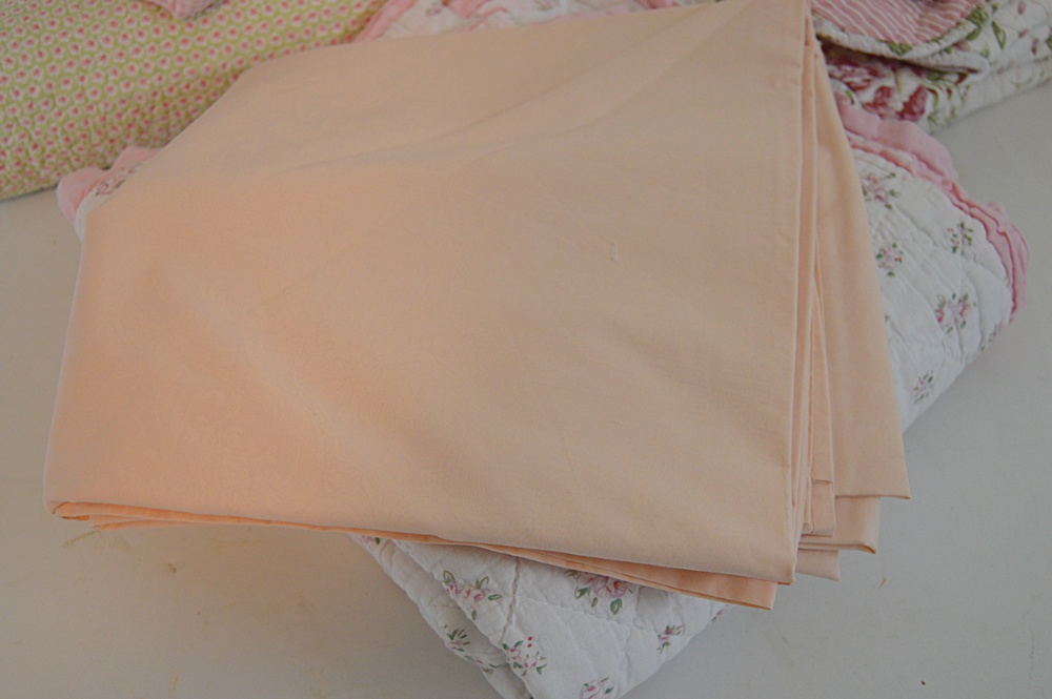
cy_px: 350
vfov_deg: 34.2
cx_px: 526
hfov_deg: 49.6
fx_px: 1139
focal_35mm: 39
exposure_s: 1/60
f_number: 4
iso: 720
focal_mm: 26
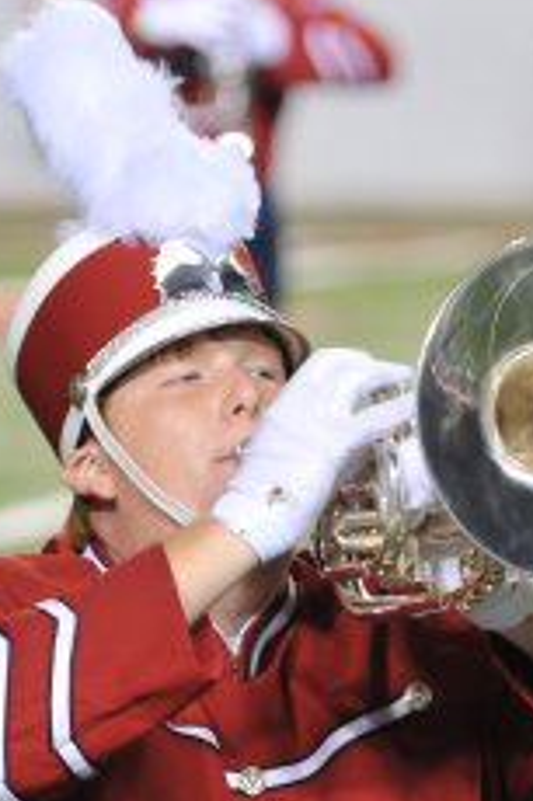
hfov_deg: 2.6
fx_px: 11750
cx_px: 193
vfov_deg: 3.9
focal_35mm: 528
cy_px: 933
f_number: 2.8
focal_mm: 135
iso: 800
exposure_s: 1/200
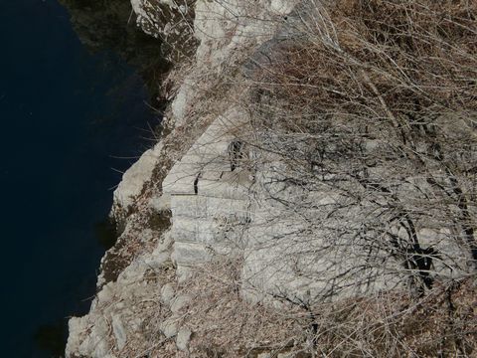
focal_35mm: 642
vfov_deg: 2.3
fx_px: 8847
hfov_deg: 3.1
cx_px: 238
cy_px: 179
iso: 100
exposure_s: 1/400
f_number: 7.1
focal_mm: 82.8
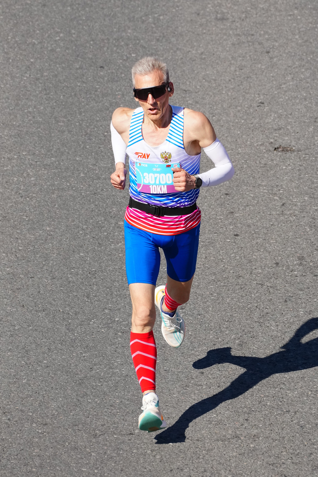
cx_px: 159
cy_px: 238
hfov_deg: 2.3
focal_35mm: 600
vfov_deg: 3.4
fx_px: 7949
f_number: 10
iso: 1000
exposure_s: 1/1600
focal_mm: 400
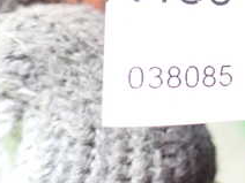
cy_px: 9
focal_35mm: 85
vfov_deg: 17.1
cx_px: 312
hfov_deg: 21.1
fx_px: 602
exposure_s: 1/40
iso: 800
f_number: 2.3
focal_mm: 5.4
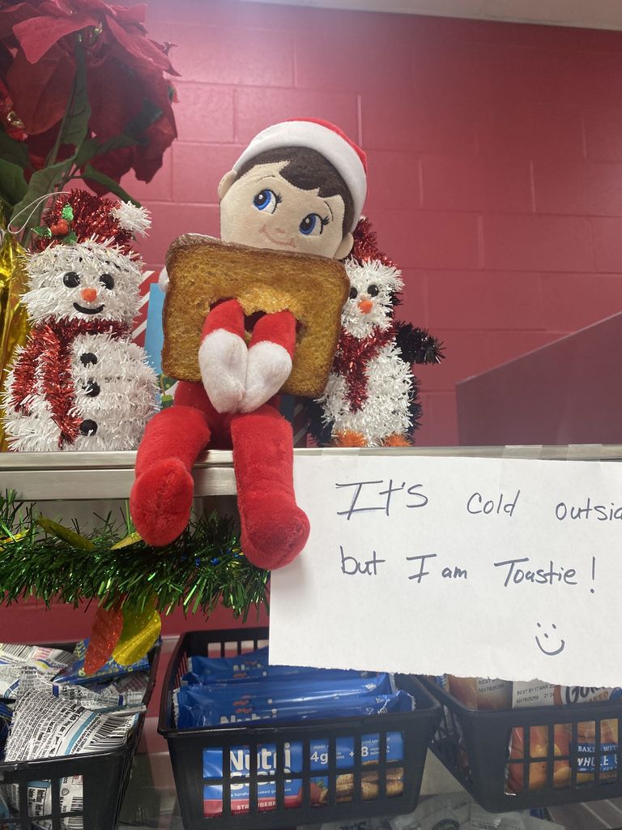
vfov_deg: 67.3
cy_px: 415
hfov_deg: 53.1
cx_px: 311
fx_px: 623
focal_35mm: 26
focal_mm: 4.25
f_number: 1.8
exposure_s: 1/60
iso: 80
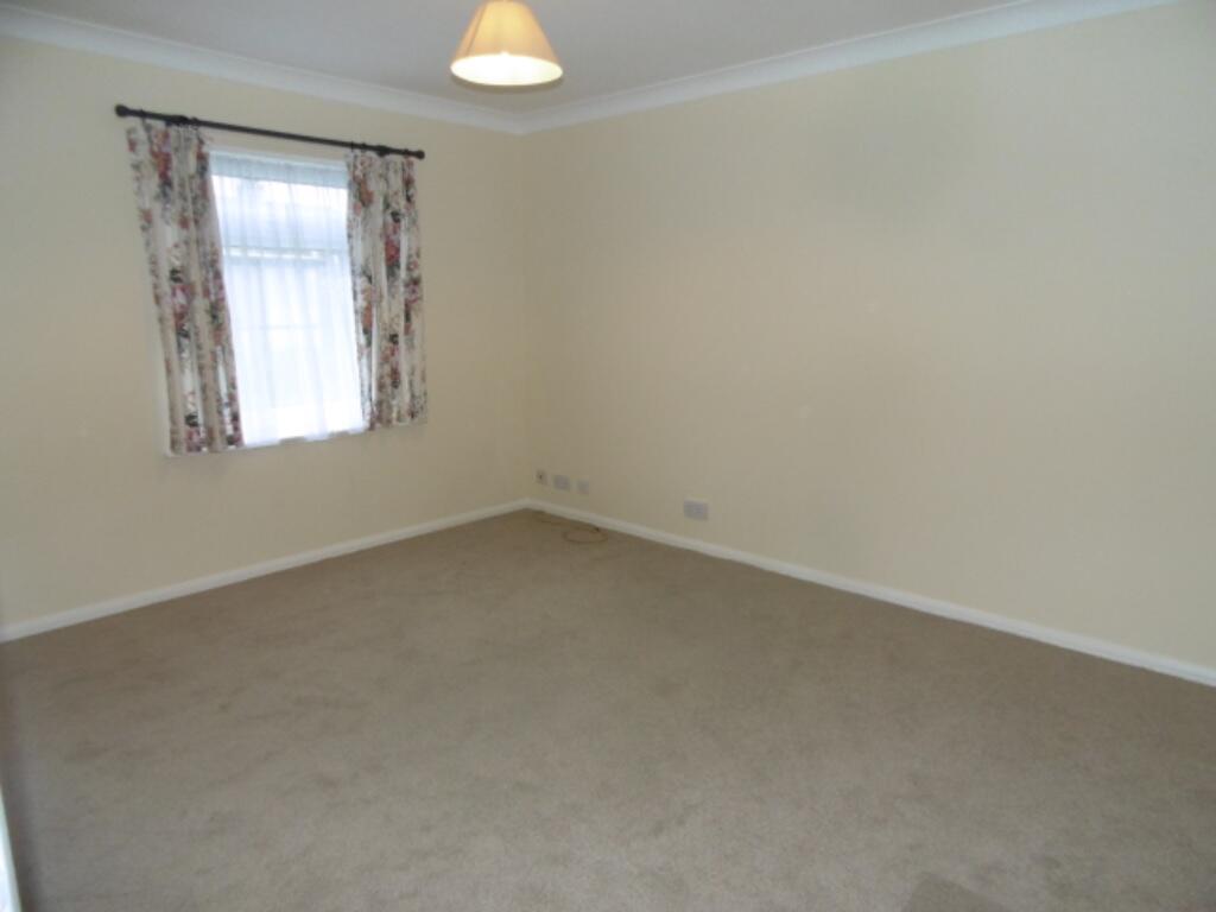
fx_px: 773
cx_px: 608
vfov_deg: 61.1
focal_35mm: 22
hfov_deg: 76.4
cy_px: 456
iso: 200
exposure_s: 1/60
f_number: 3
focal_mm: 4
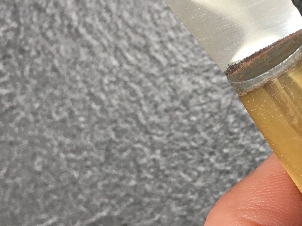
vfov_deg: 24.0
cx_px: 227
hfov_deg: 31.1
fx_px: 532
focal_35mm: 61
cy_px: 141
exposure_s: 1/33
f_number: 2.2
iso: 32
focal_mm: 4.15
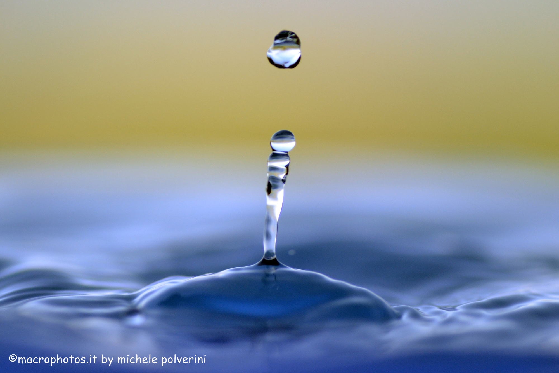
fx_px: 2096
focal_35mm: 135
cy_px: 186
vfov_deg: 10.2
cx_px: 280
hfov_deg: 15.2
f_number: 5
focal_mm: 90
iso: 1000
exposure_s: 1/4000
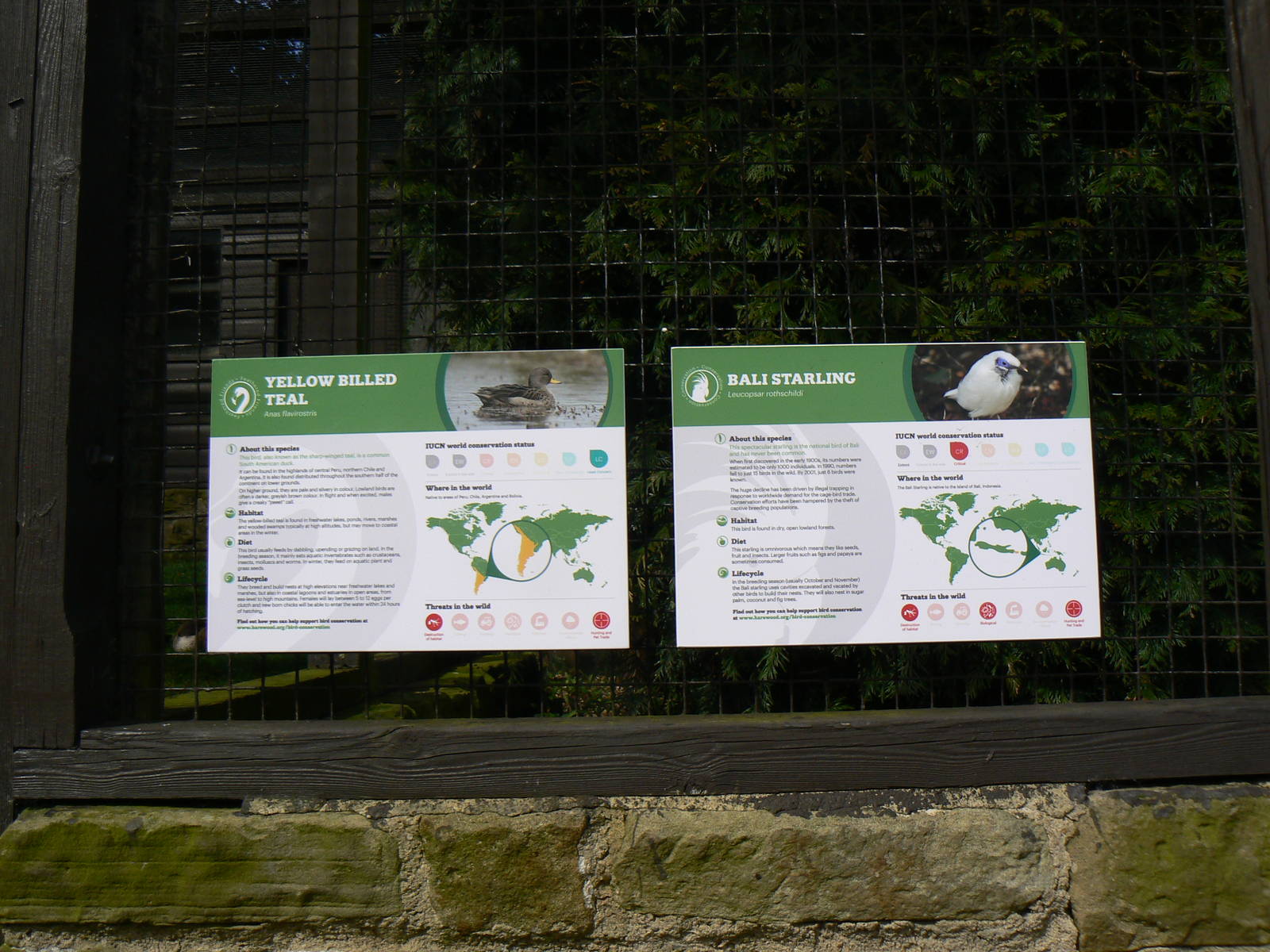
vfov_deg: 39.7
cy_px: 476
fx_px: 1321
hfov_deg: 51.4
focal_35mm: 36
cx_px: 635
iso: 80
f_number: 7.1
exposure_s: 1/400
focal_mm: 6
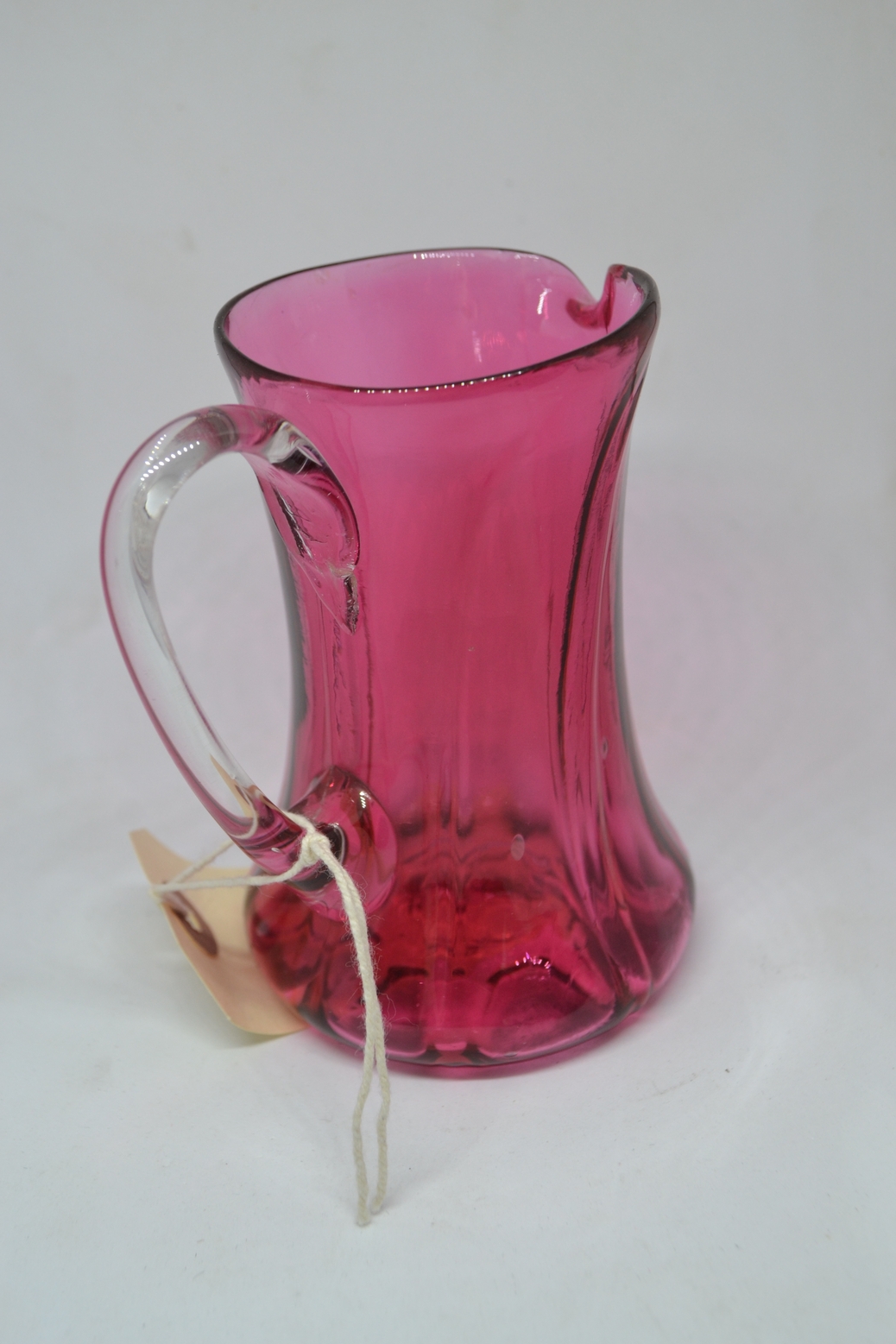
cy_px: 675
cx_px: 438
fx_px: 1381
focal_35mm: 37
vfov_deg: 51.9
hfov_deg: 35.9
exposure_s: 1/60
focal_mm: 24
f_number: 5
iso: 400
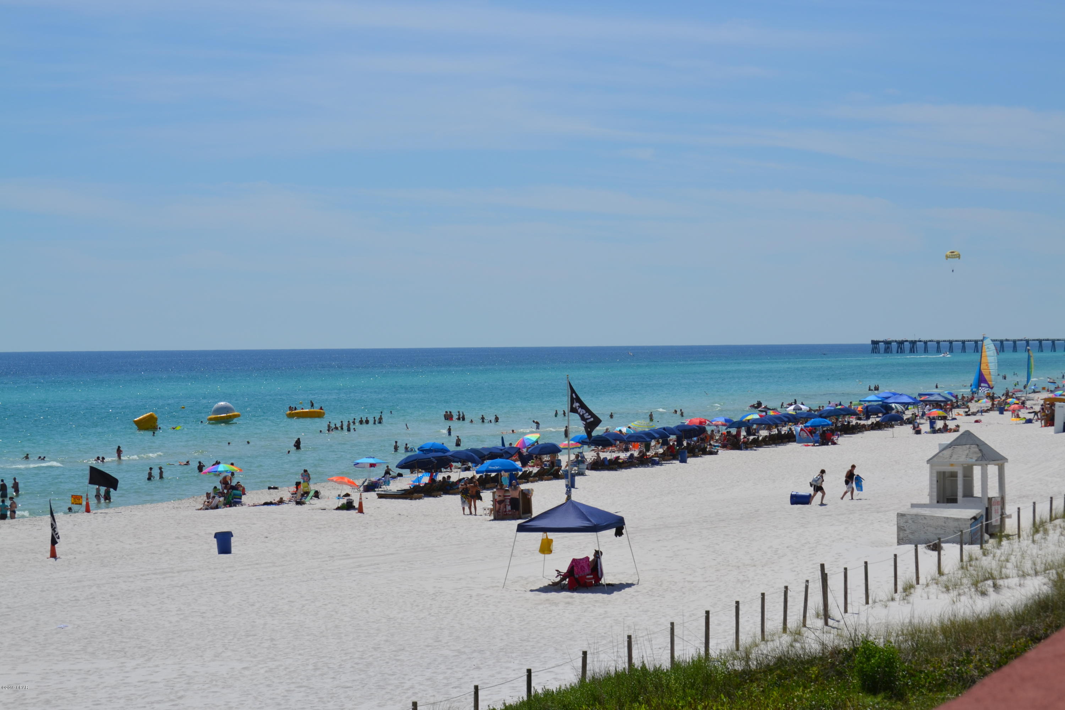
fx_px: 2440
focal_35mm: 82
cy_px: 355
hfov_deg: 24.6
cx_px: 532
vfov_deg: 16.6
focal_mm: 55
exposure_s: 1/400
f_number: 10
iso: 100
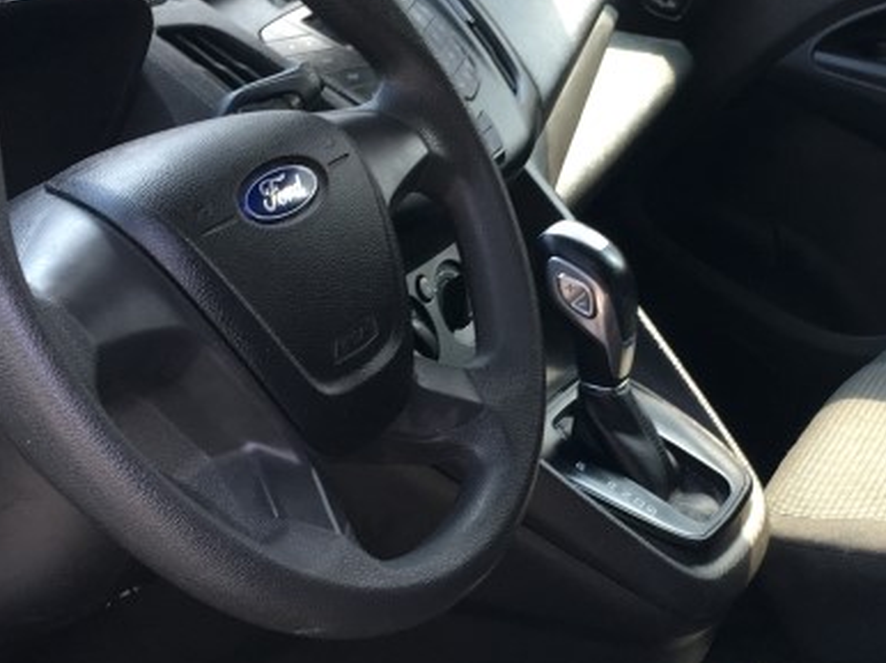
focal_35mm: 77
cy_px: 367
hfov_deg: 25.3
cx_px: 565
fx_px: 1970
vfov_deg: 19.1
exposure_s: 1/60
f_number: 2.2
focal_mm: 4.15
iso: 32
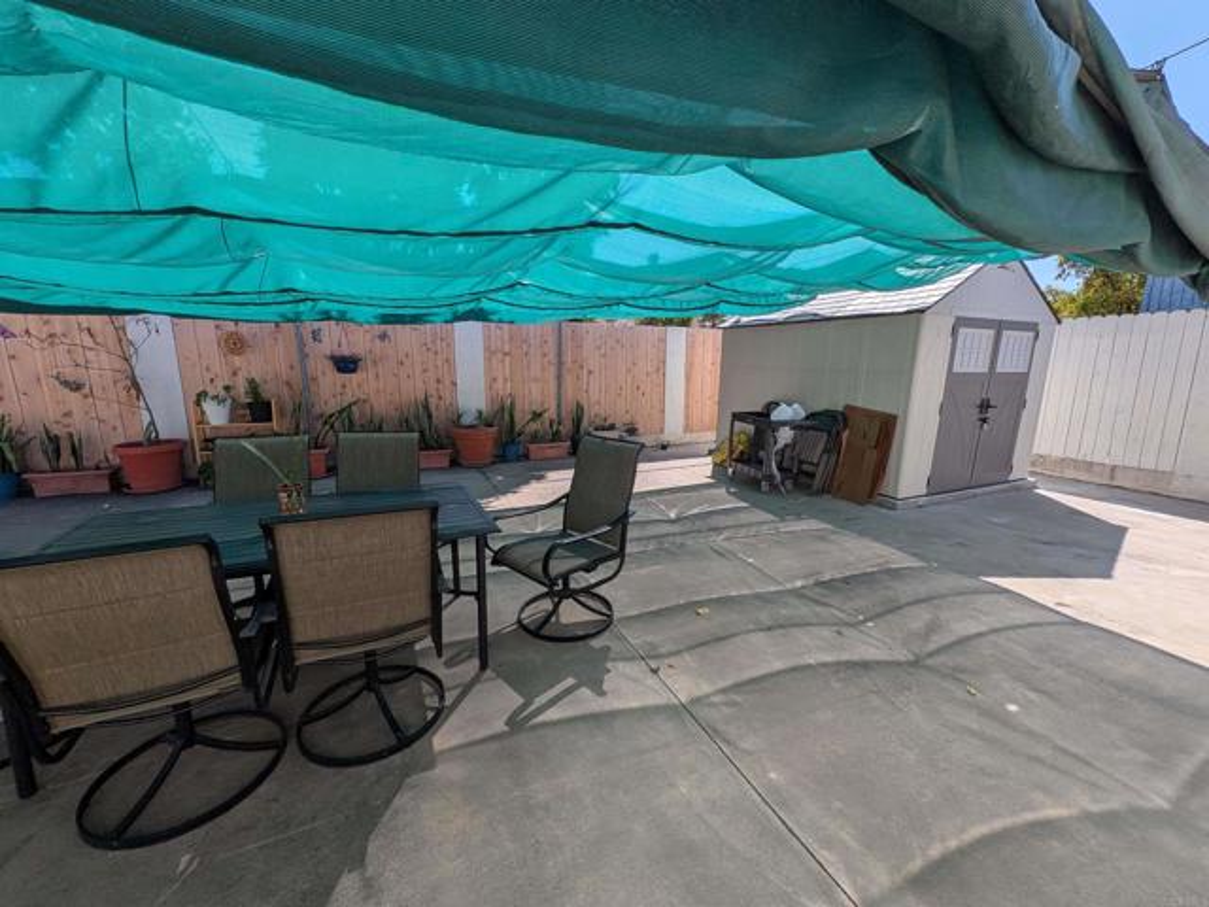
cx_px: 604
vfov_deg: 89.9
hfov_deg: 106.2
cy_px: 454
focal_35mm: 13
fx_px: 454
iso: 30
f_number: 2.2
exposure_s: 1/1018
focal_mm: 1.54
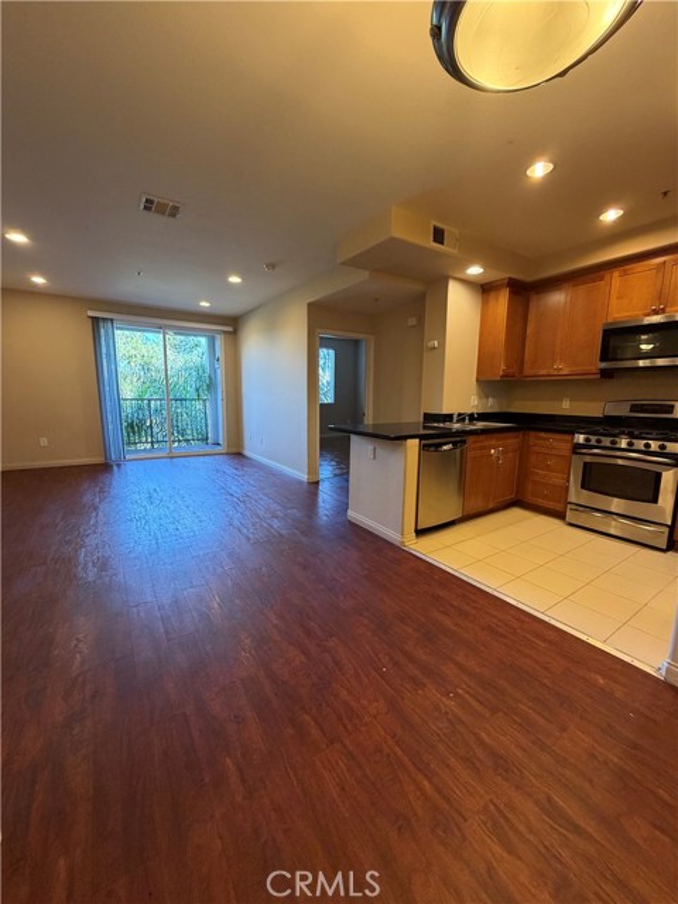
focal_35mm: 14
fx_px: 366
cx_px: 339
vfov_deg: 102.1
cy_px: 452
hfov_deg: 85.7
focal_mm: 2.22
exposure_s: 1/60
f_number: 2.2
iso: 250
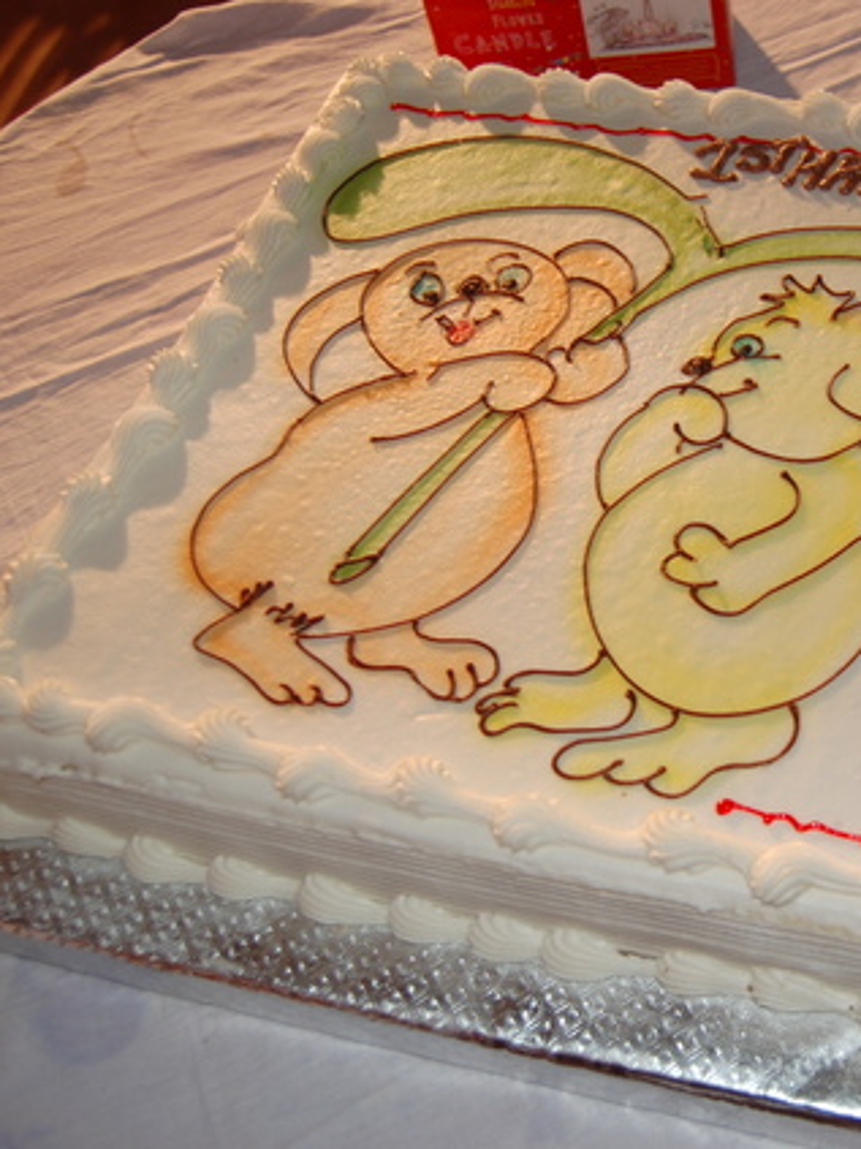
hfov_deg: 28.7
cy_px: 576
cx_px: 823
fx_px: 1593
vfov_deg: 39.7
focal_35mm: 48
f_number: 3.8
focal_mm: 22
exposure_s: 1/13
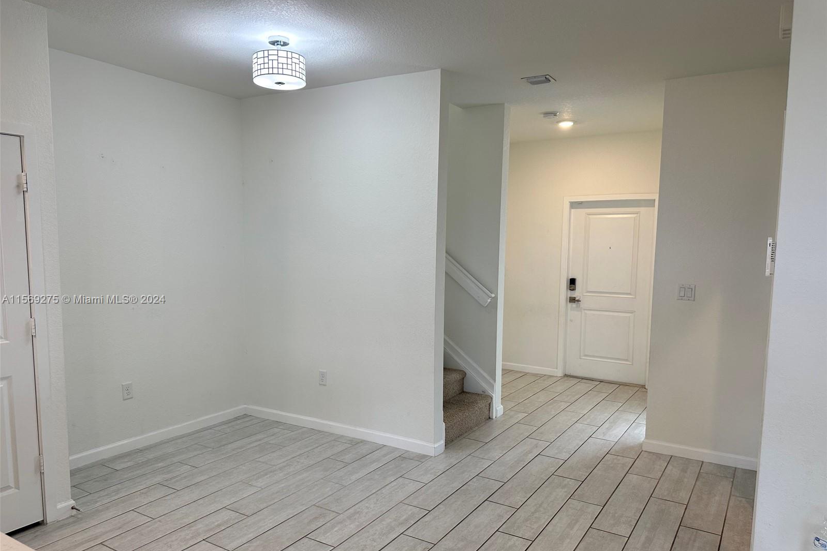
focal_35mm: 25
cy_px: 300
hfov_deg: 71.5
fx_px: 574
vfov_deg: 51.2
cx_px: 414
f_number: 1.78
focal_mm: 6.86
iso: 100
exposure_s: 1/149
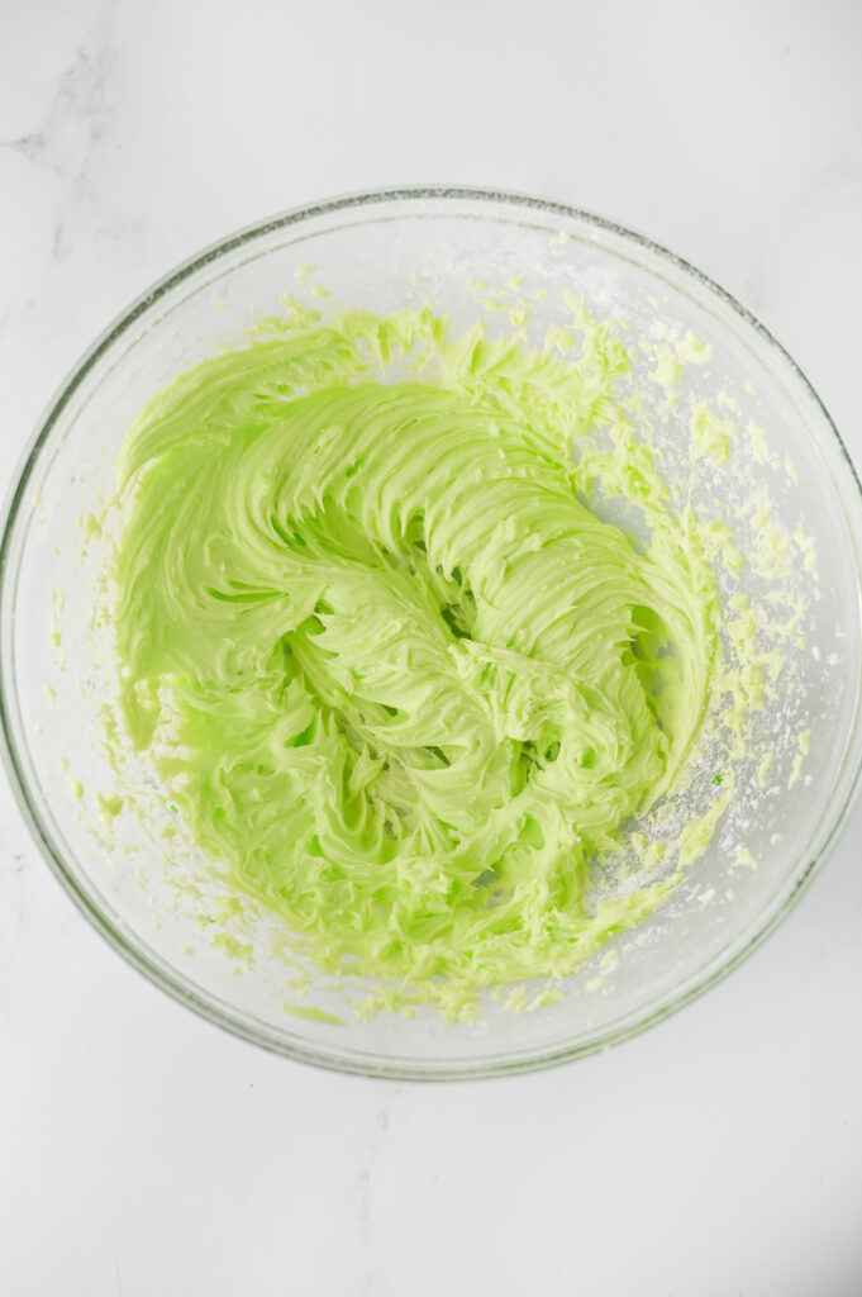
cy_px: 648
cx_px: 431
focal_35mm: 50
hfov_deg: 26.9
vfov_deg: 39.6
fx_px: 1799
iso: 100
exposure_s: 1/160
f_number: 3.5
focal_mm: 50
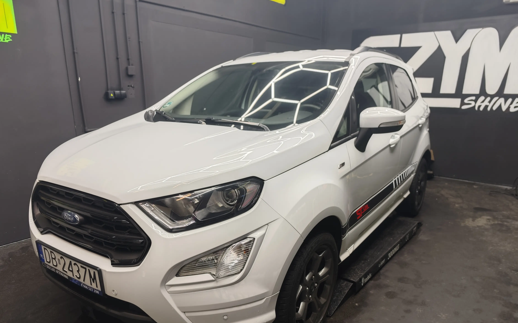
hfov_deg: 72.5
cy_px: 197
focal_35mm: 25
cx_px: 254
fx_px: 353
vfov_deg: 48.9
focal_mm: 8.72
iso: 400
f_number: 2
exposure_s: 1/63
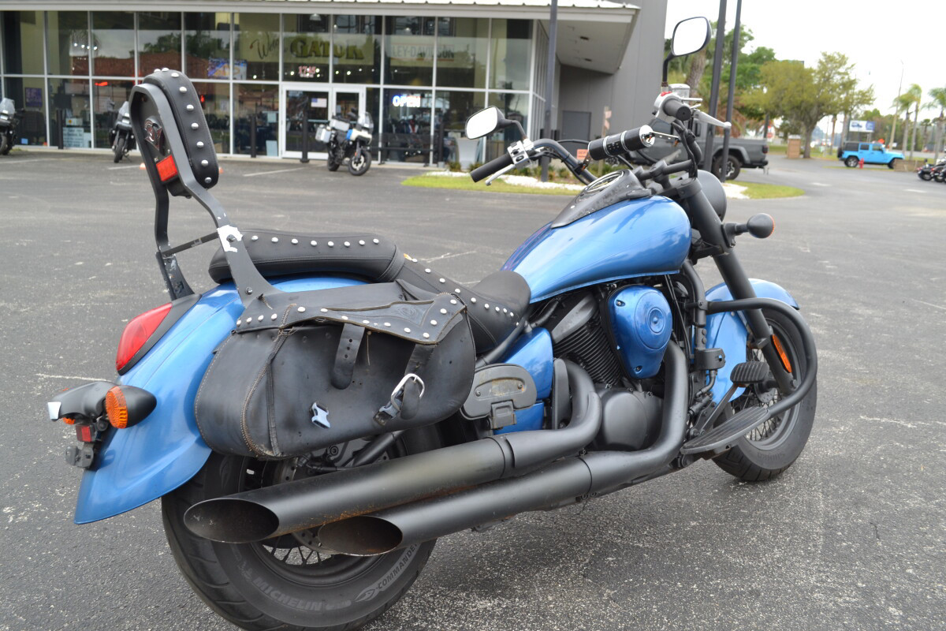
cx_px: 473
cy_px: 316
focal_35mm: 33
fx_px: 867
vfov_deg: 40.0
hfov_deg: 57.2
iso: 400
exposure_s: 1/100
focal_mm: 22
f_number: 5
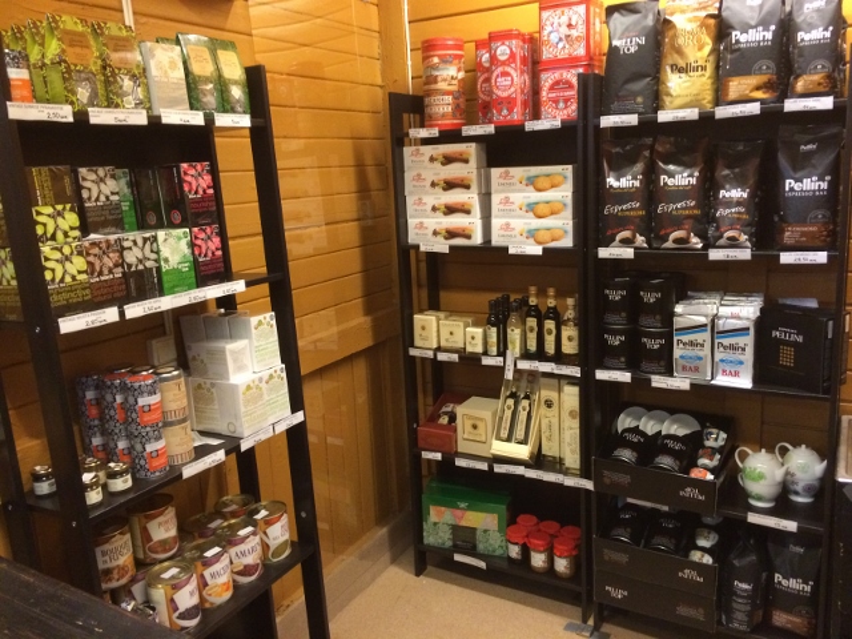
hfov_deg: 61.7
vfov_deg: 48.2
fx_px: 714
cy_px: 320
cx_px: 426
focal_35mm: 29
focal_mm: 4.15
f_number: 2.2
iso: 250
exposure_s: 1/20
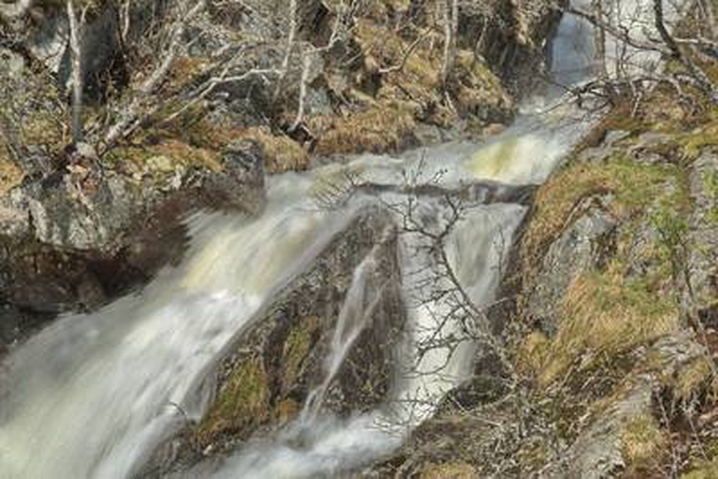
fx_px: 2394
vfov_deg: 11.4
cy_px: 240
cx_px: 359
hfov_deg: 17.1
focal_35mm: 120
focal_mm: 120
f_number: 22
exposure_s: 1/15
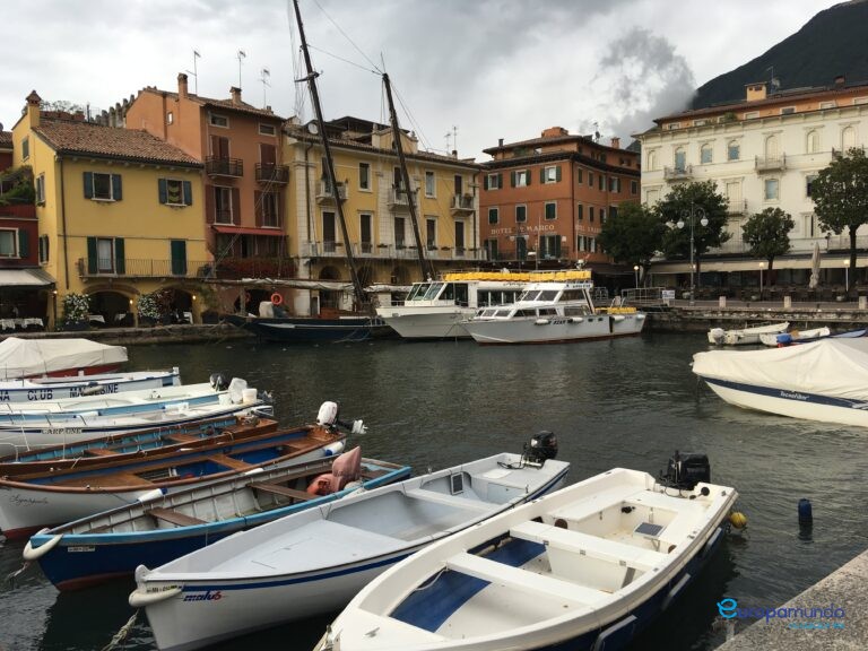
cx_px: 434
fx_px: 727
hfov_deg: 61.7
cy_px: 326
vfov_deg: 48.2
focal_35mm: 29
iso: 25
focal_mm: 4.15
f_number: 2.2
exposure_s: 1/111
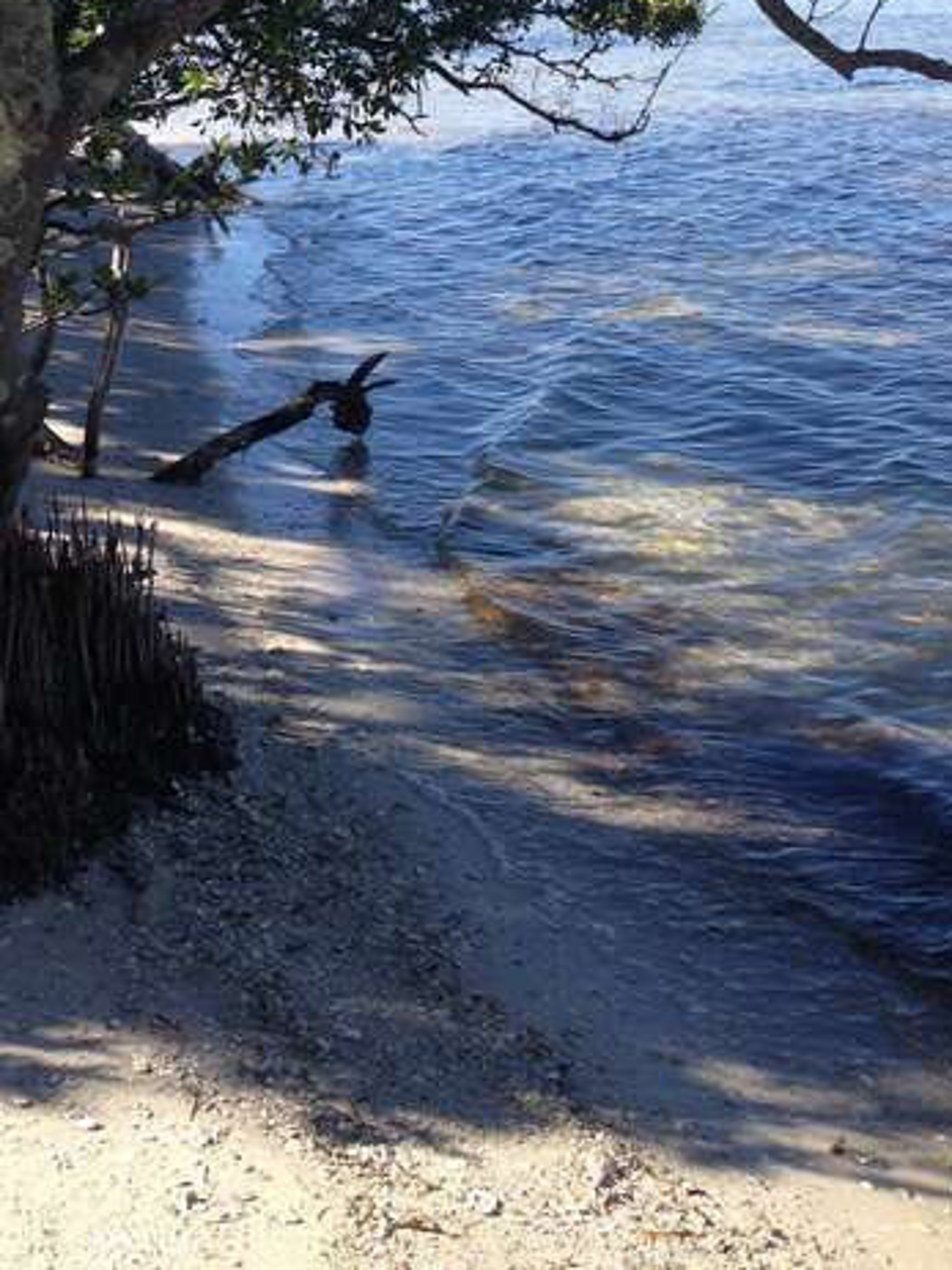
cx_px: 165
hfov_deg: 25.1
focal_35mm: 57
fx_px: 2091
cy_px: 178
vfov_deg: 32.4
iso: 50
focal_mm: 4.12
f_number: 2.4
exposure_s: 1/623
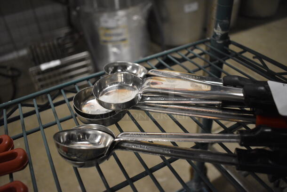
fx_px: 239
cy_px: 96
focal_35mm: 30
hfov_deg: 61.9
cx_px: 144
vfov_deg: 43.7
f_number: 3.5
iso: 2200
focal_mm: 20
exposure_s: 1/125
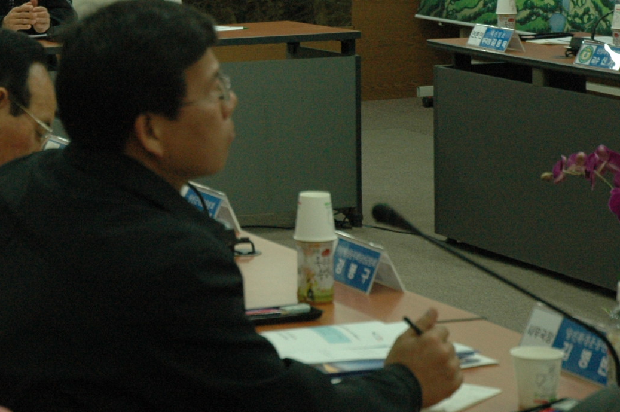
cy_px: -14
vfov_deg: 9.1
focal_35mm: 149
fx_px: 2563
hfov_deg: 13.6
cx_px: 16
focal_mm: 46
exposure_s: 1/60
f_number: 4.5
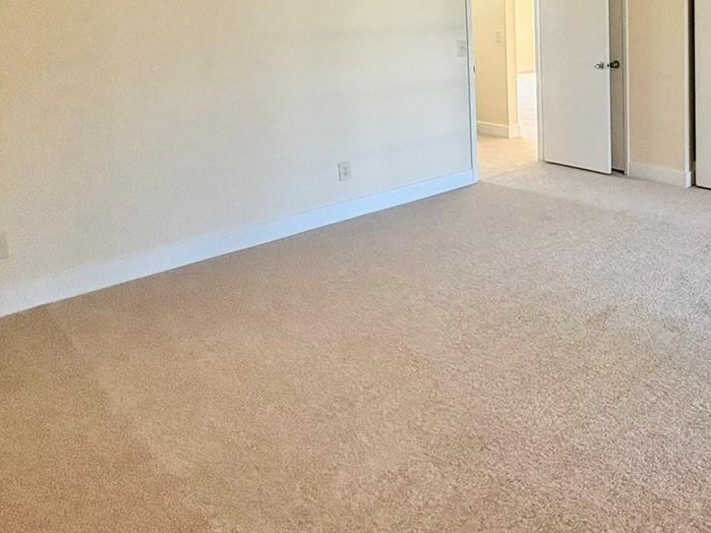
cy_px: 52
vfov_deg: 41.7
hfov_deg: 51.8
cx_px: 633
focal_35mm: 31
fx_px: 637
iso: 320
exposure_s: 1/120
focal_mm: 2.22
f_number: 2.2
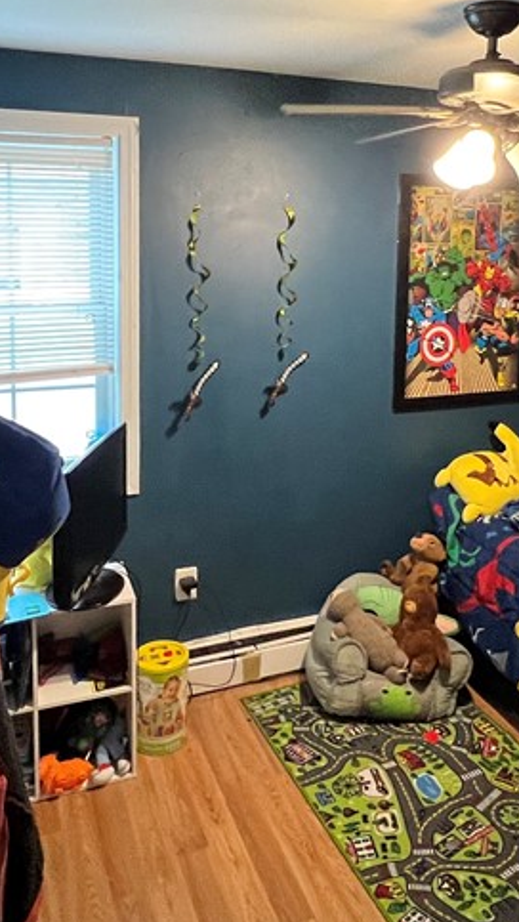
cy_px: 305
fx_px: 733
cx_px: 315
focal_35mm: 30
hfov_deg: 38.8
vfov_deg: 62.6
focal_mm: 1.57
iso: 400
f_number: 1.8
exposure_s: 1/60
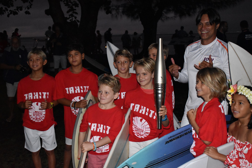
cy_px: 84
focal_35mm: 45
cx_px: 126
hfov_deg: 43.6
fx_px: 315
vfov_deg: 29.9
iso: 6400
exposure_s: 1/60
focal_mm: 30
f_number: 4.2
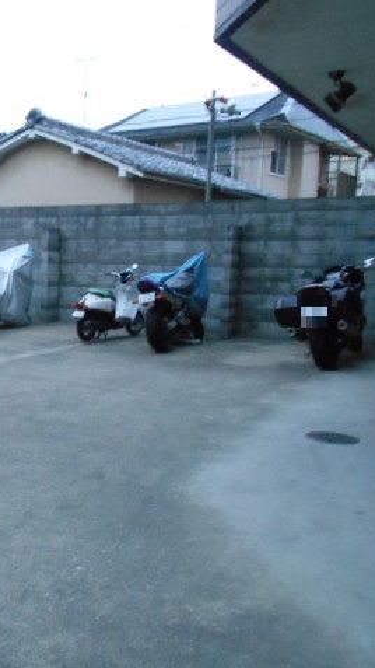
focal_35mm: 38
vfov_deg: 52.8
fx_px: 672
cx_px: -11
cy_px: 335
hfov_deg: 28.9
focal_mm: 4.6
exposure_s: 1/20
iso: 800
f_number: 3.2
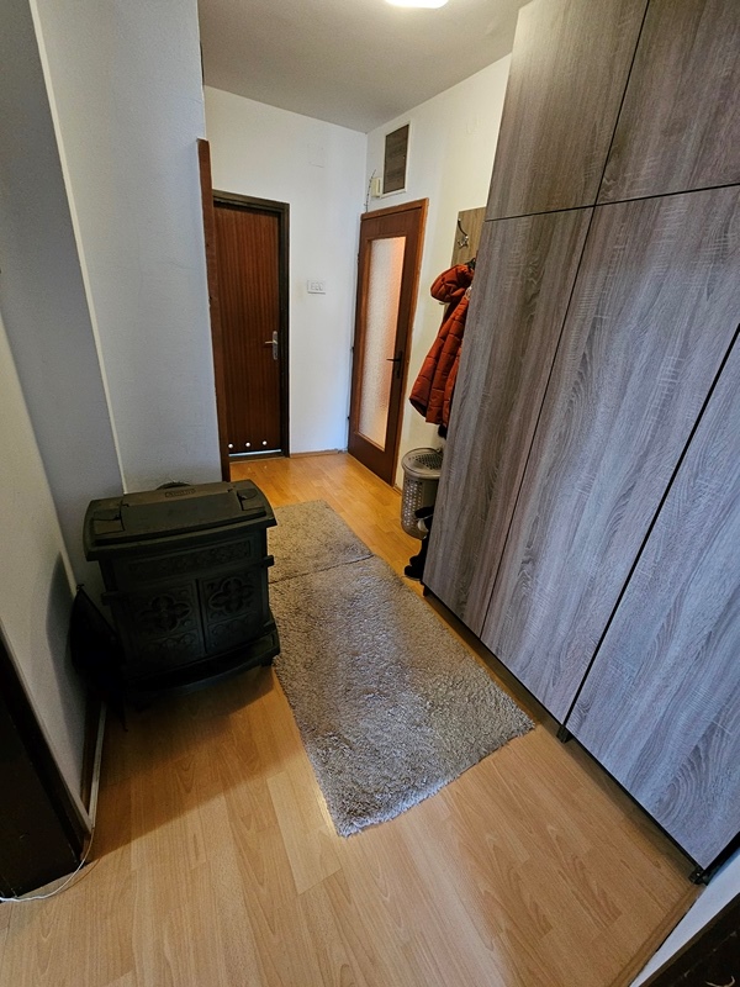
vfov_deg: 106.2
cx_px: 370
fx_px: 371
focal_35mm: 13
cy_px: 494
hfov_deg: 89.9
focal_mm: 2.2
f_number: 2.2
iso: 800
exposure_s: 1/25
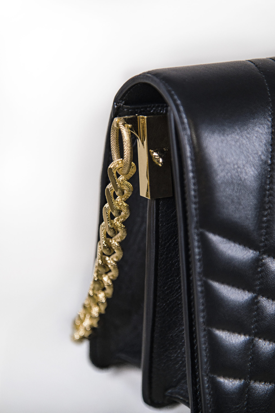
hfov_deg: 11.4
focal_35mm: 120
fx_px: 1377
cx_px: 138
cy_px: 206
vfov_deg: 17.1
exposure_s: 1/100
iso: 1000
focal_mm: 120
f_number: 4
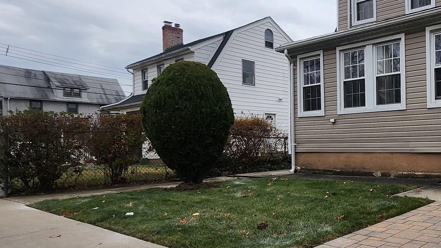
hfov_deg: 59.3
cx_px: 386
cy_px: 143
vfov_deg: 41.4
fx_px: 327
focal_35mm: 28
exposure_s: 1/384
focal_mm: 2.2
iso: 50
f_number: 2.2
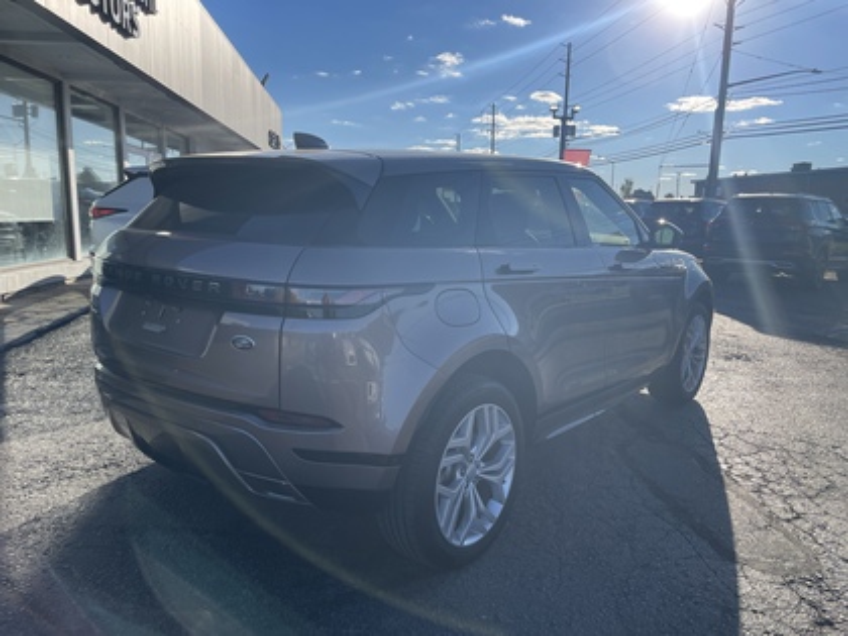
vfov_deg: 53.1
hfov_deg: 67.3
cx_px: 424
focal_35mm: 26
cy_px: 318
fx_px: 637
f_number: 1.6
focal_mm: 4.2
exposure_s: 1/3401
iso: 32
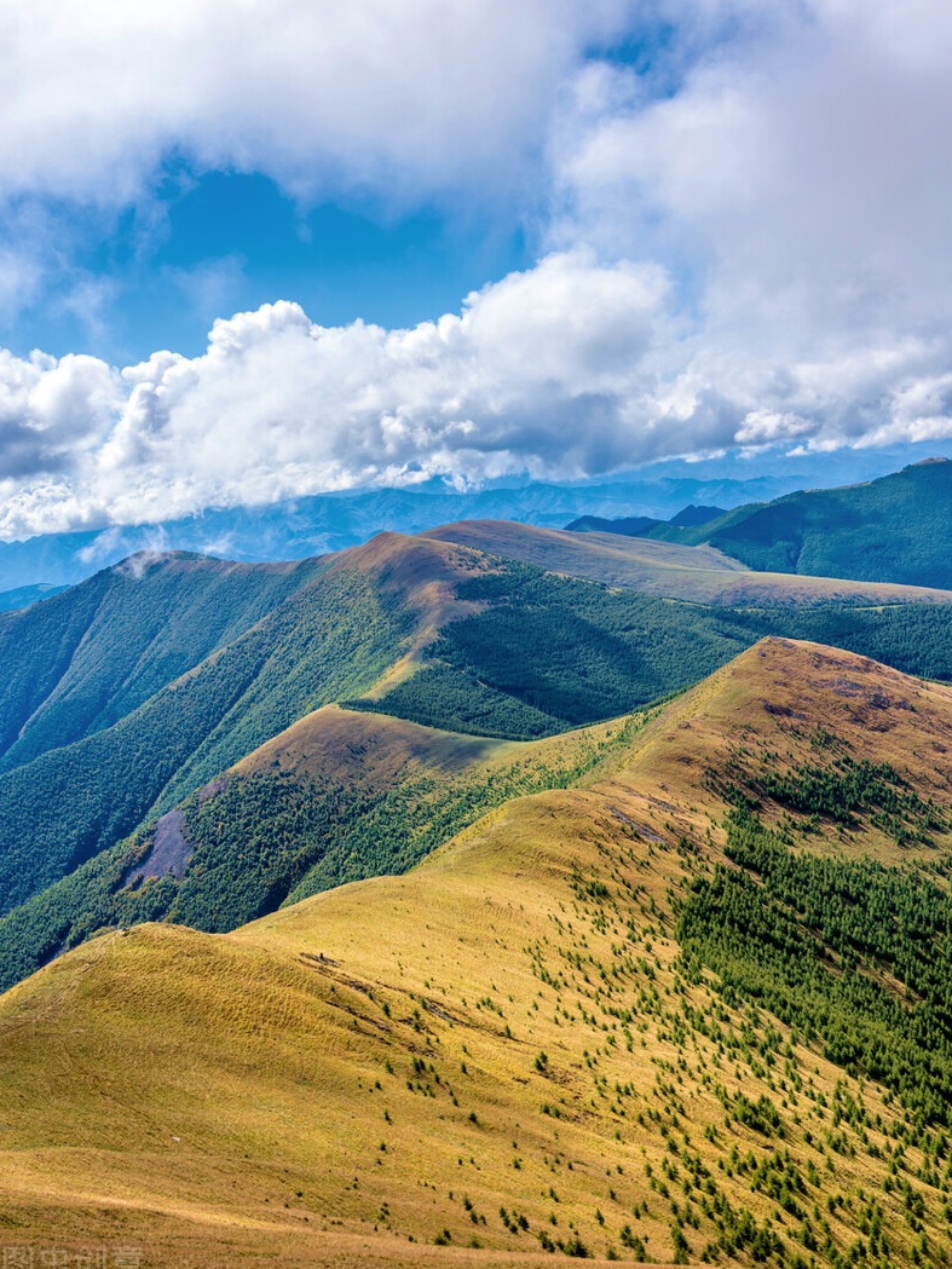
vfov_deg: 42.9
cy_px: 566
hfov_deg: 32.9
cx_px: 480
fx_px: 1613
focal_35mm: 44
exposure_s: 1/250
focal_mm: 40
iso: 100
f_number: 8
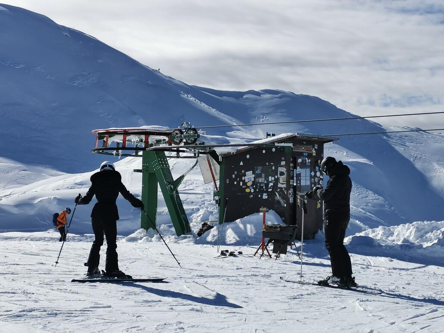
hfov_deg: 26.7
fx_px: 937
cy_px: 166
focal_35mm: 73
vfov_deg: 20.2
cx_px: 222
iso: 50
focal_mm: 5.58
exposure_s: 1/8130
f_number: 1.8
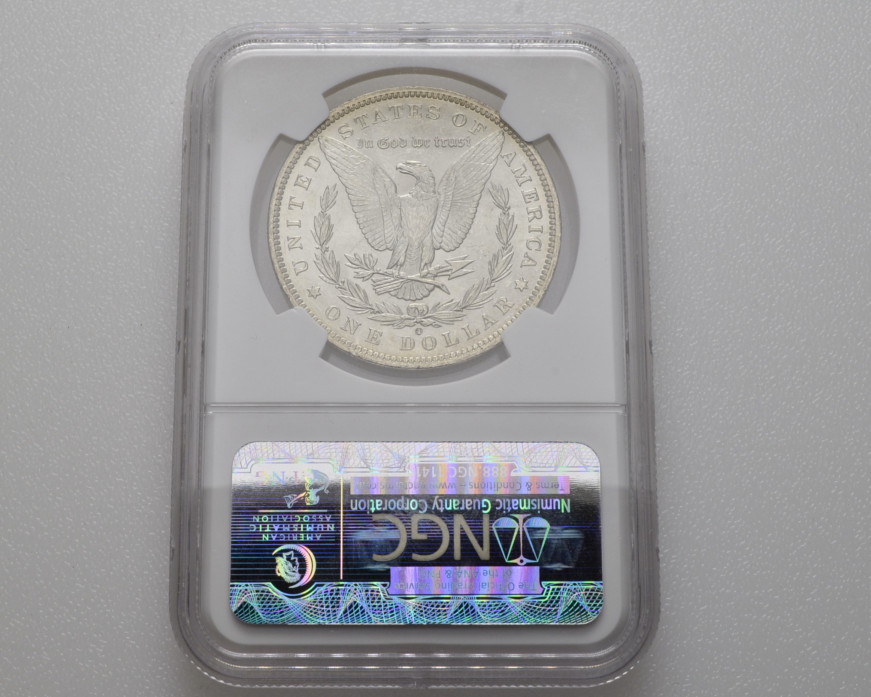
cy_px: 349
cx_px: 406
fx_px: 1495
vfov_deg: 26.2
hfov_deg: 32.5
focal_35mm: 58
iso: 400
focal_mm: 34
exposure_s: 1/250
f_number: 14
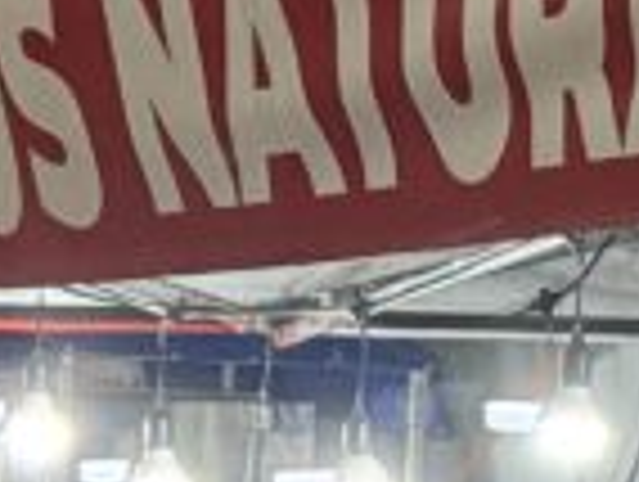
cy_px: 928
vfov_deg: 4.3
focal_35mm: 345
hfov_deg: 5.6
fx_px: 6379
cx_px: -477
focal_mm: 6.76
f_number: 1.78
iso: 250
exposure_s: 1/40
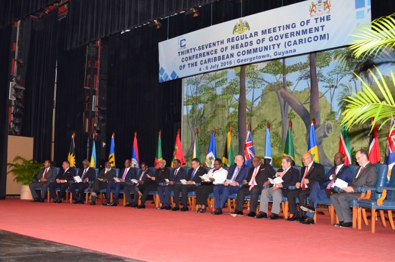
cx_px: 198
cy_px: 131
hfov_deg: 46.5
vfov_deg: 31.8
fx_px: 460
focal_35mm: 42
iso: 1250
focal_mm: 28
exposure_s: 1/125
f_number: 5.6
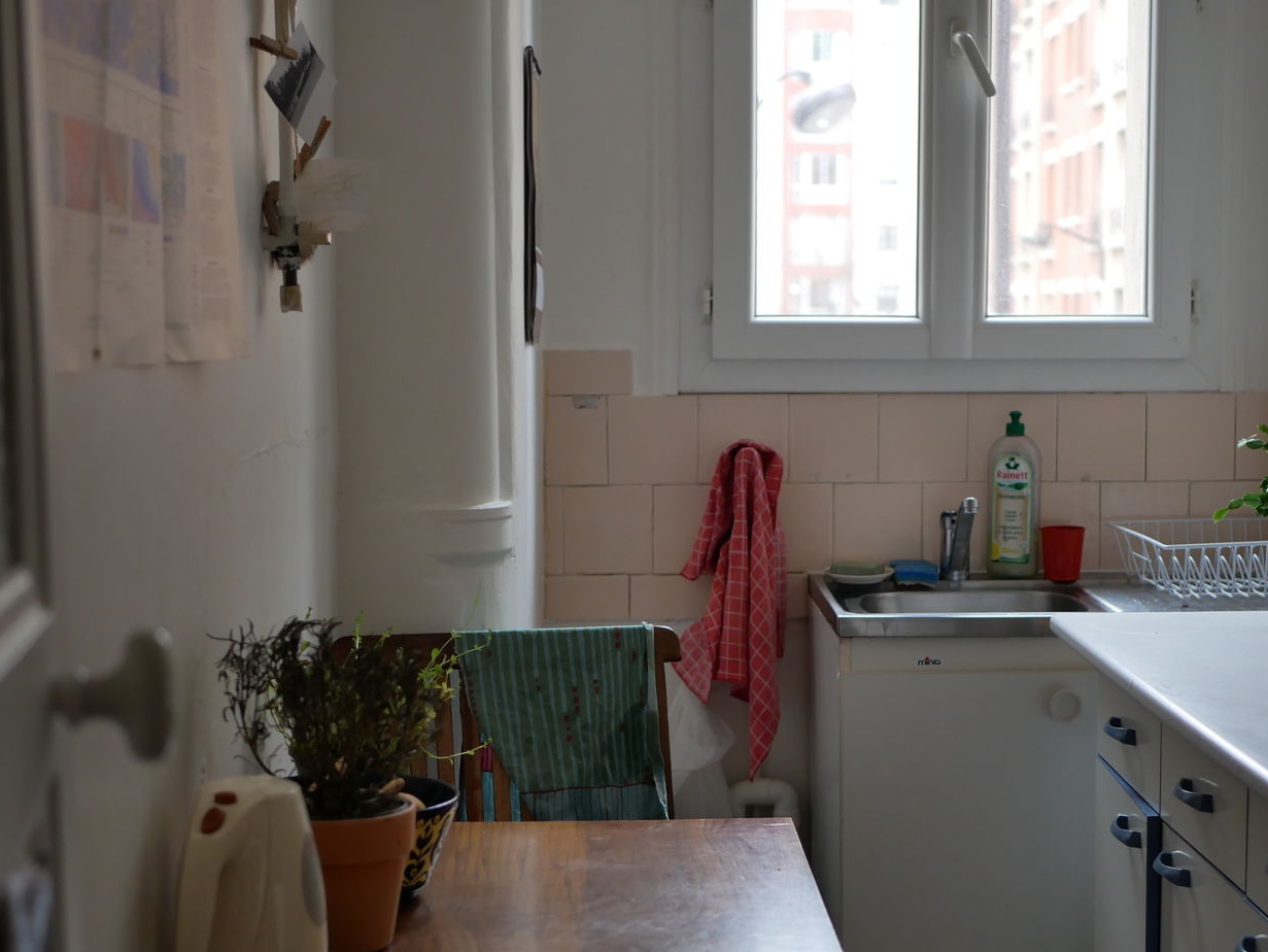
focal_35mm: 65
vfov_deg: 22.5
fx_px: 2382
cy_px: 591
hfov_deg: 29.8
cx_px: 723
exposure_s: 1/100
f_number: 1.7
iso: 400
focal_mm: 25
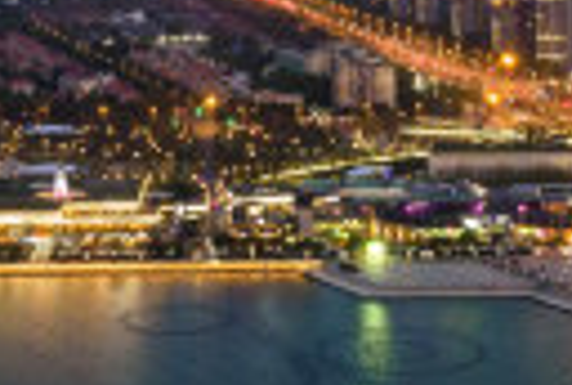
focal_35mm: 119
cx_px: 170
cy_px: 60
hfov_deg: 17.1
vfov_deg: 11.5
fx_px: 1895
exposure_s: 1/2
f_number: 2.8
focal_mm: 4.5
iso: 100
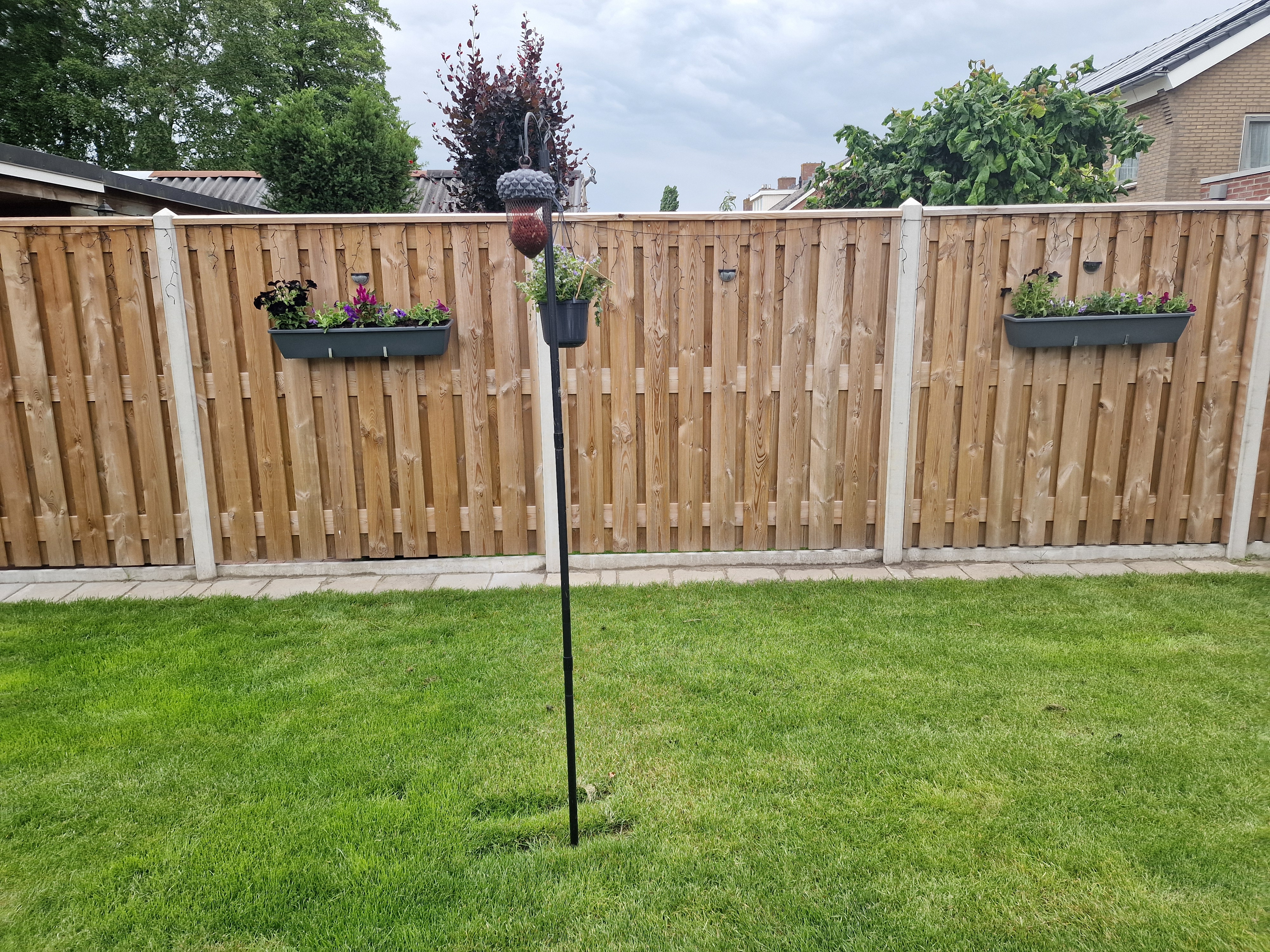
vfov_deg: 58.9
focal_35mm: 23
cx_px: 635
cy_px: 476
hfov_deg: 73.9
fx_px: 844
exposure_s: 1/180
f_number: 1.8
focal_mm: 6.4
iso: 80
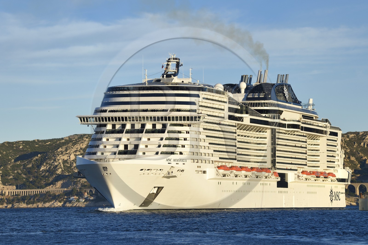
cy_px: 122
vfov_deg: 8.1
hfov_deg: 12.1
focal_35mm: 170
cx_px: 184
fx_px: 1736
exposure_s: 1/640
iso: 200
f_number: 8
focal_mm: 170
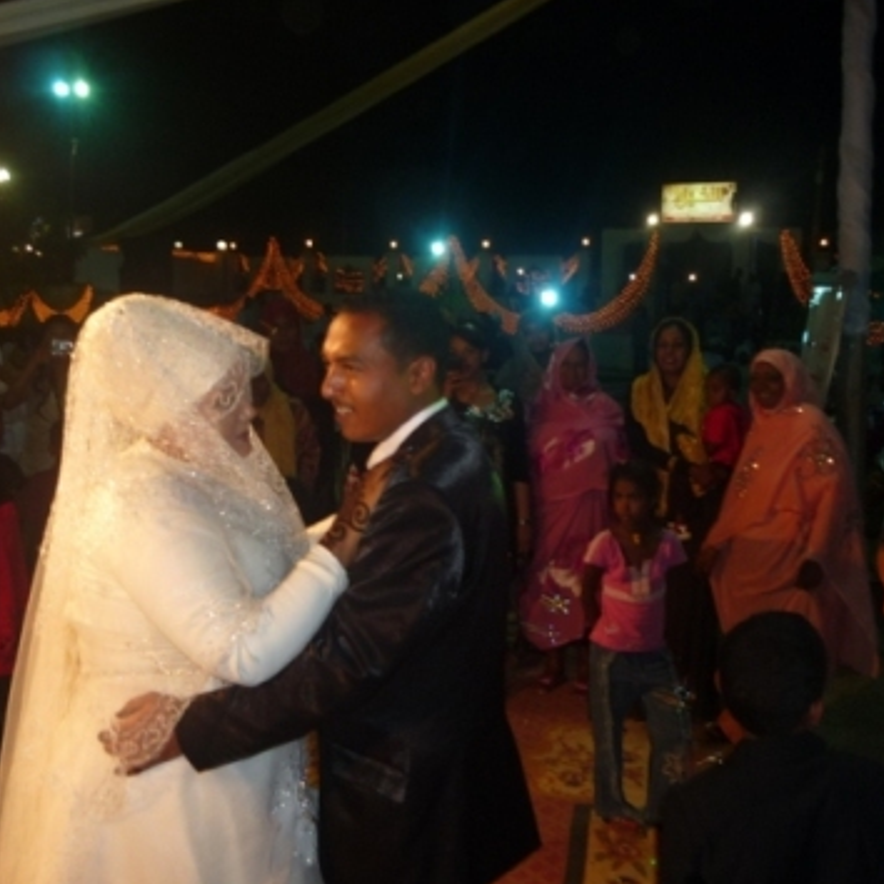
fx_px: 1156
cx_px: 406
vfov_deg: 41.9
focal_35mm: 40
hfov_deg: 41.8
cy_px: 437
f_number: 2.8
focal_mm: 5.5
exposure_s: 1/30
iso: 100
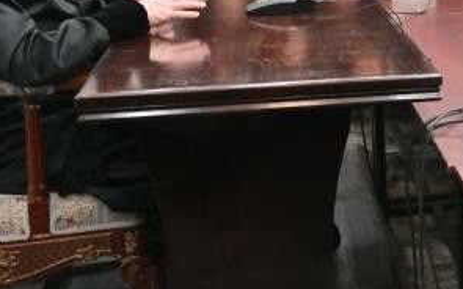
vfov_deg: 14.9
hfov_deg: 22.5
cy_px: -37
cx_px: 549
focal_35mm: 85
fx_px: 1072
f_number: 4
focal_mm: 24
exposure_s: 1/200
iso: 800
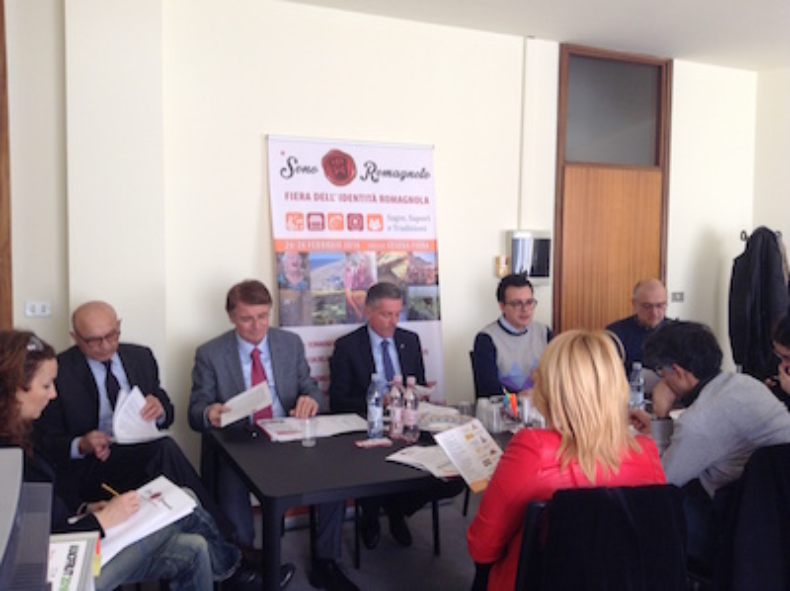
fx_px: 752
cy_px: 296
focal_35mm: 33
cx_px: 395
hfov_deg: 55.4
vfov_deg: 42.9
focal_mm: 3.3
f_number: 2.4
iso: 32
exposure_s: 1/50
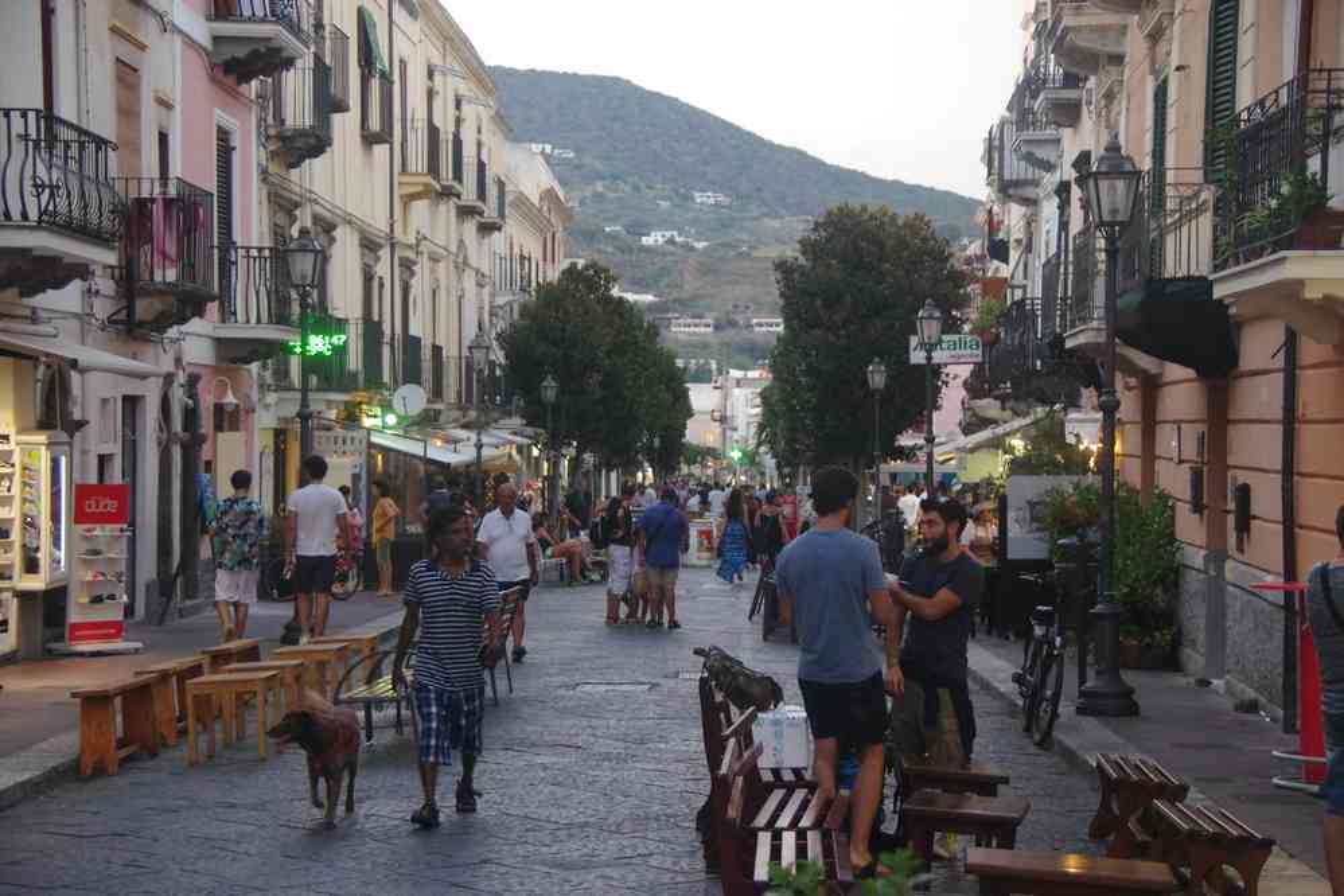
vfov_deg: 18.2
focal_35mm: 75
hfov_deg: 27.0
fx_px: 2800
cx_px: 672
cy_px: 448
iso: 3200
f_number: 4.5
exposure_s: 1/50
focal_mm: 50
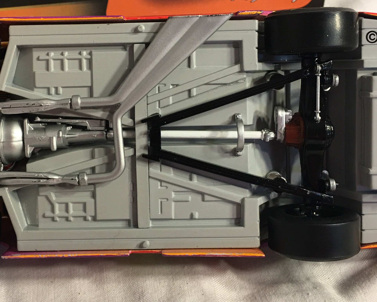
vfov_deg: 27.1
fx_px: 625
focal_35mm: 56
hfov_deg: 33.4
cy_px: 129
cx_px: 146
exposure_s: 1/30
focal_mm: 4.15
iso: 40
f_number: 2.2
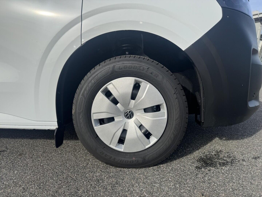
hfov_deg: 71.6
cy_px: 98
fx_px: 182
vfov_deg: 56.8
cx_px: 131
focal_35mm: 24
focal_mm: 6.76
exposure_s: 1/6410
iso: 80
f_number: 1.78
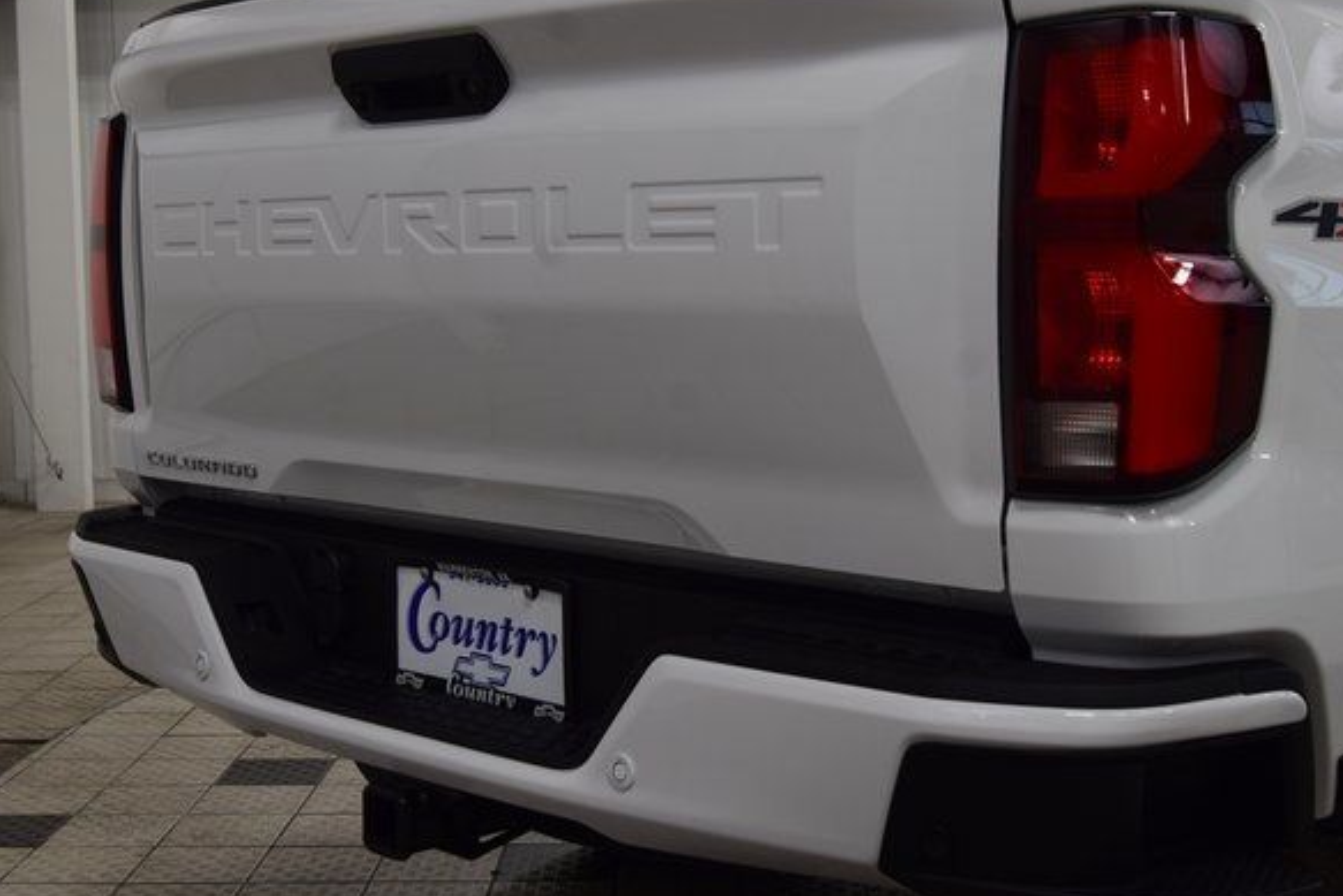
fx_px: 2089
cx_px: 730
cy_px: 460
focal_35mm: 56
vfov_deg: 24.2
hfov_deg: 35.6
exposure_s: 1/25
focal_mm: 34
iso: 400
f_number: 7.1
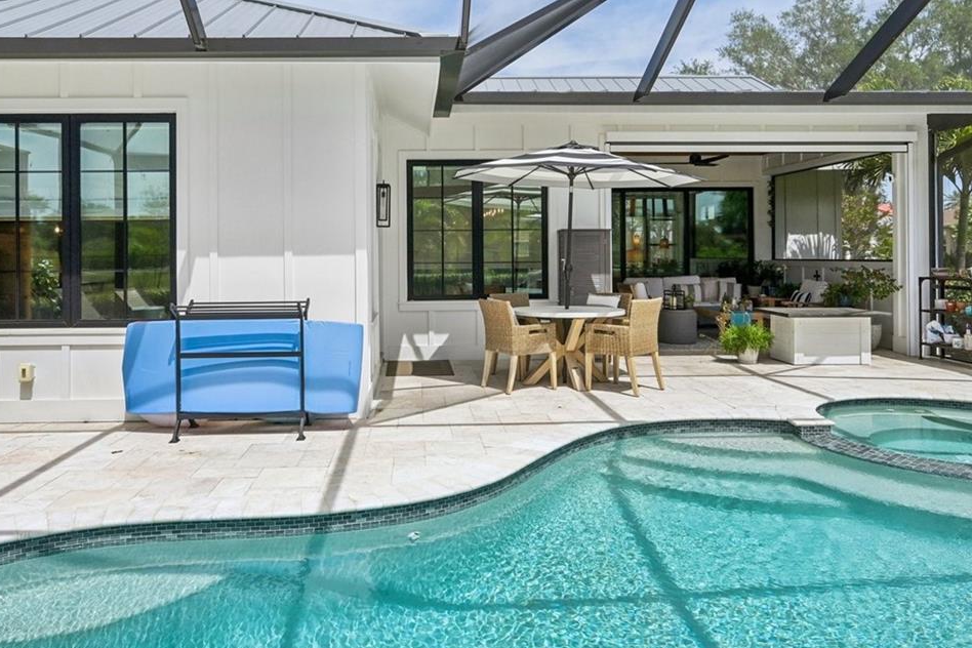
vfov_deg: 47.6
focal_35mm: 27
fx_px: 729
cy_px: 250
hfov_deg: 67.2
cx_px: 431
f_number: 8
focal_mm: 16
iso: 400
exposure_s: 1/1000
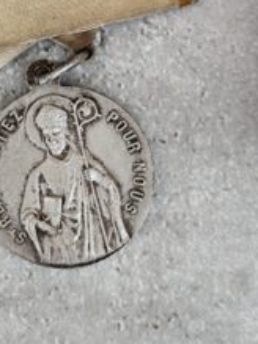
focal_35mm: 170
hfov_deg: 8.7
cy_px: 57
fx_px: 1691
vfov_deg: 11.6
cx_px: 52
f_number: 1.65
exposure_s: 1/196
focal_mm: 6.19
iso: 50
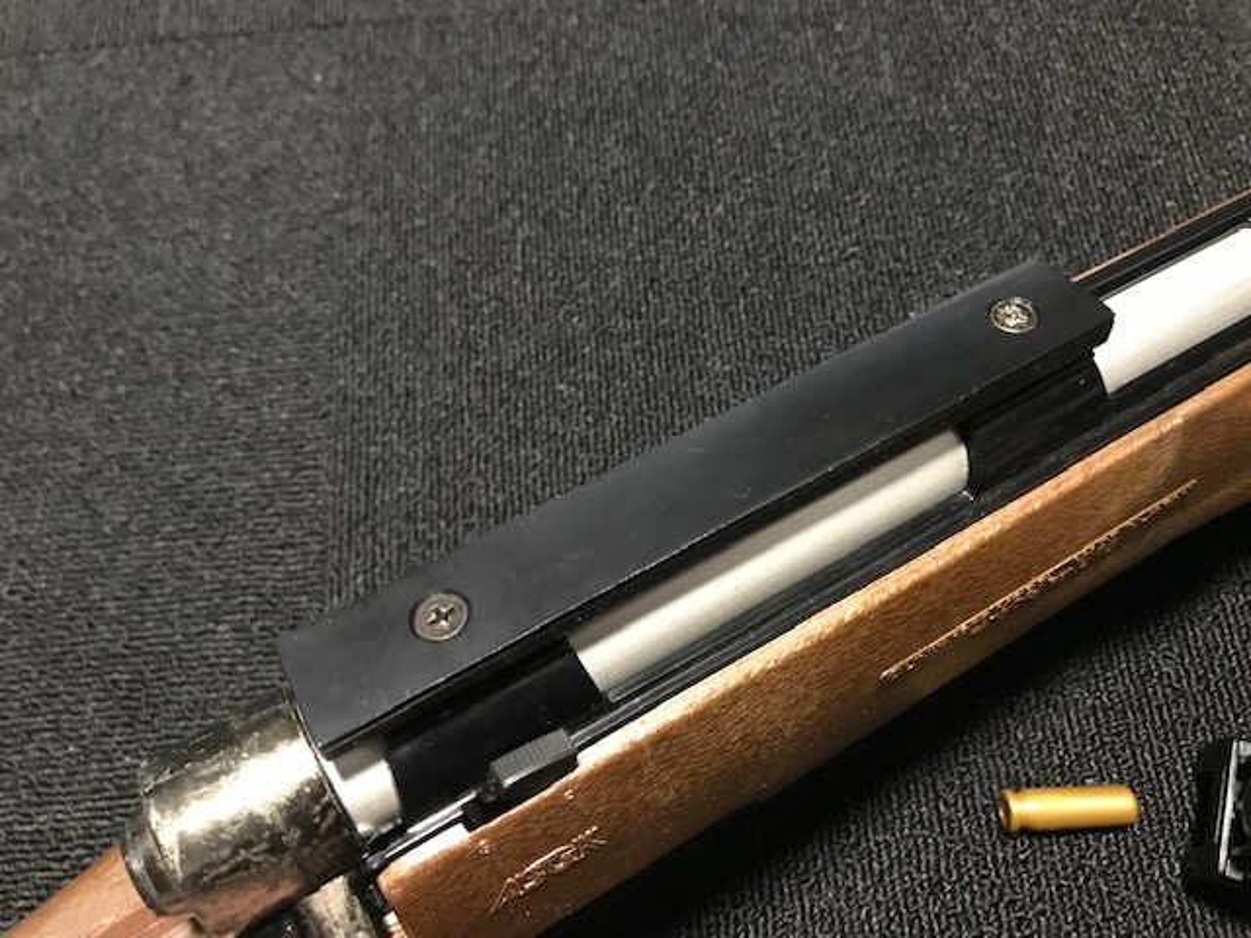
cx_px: 626
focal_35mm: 28
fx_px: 1012
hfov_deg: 63.4
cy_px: 469
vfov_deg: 49.7
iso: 100
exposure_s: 1/4
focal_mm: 3.99
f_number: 1.8
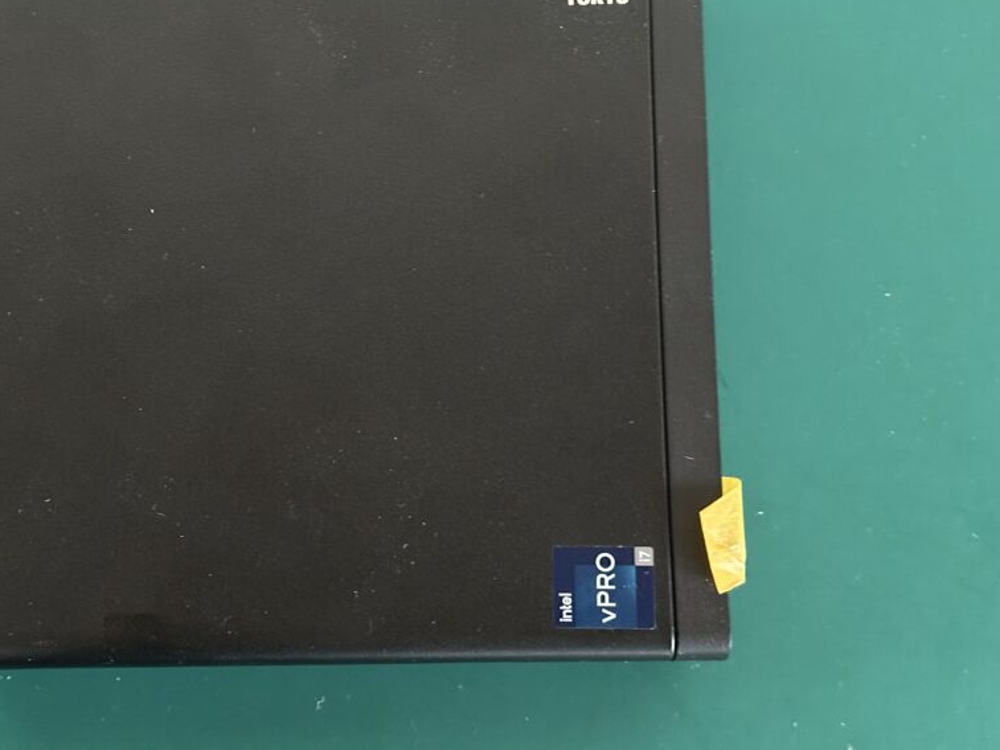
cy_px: 302
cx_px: 335
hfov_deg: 29.6
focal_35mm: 65
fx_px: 1878
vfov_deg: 22.6
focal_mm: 6.86
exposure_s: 1/20
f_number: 1.78
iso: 640
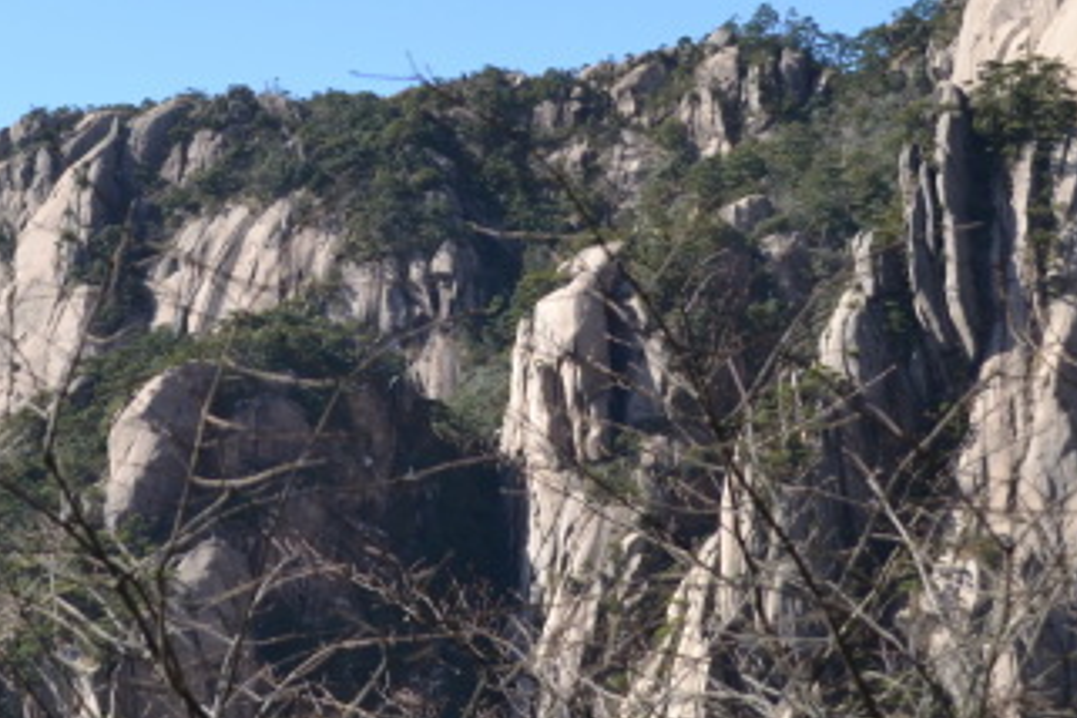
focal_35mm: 86
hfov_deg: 23.5
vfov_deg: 15.9
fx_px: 2573
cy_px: 253
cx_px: 315
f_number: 3.5
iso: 100
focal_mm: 18
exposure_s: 1/500
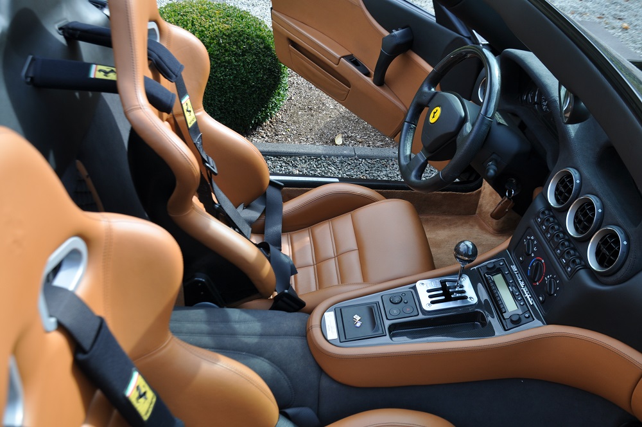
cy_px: 214
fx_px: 588
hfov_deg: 57.3
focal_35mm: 33
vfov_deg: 39.9
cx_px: 321
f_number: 5.6
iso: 200
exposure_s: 1/125
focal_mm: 22
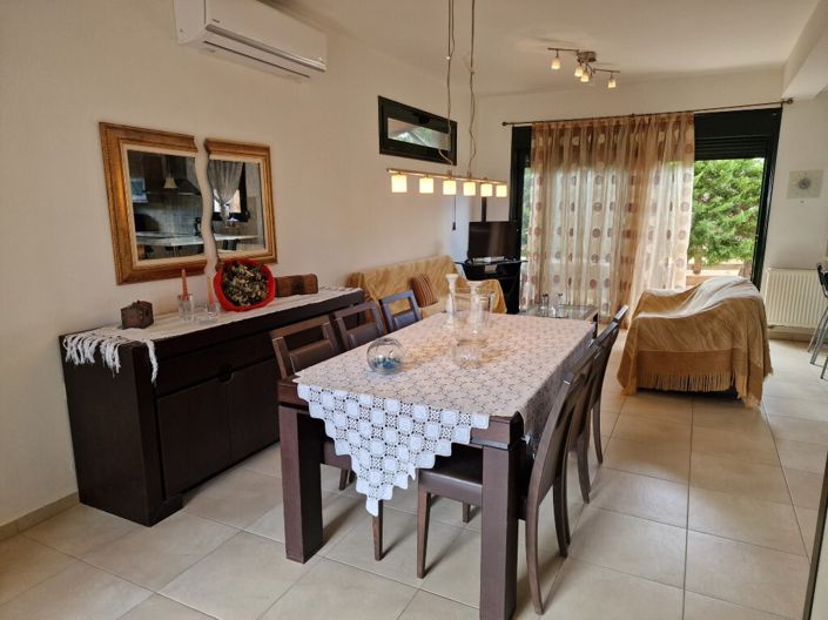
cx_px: 414
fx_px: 550
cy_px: 310
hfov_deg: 74.0
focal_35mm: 23
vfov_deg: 58.8
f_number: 1.8
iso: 200
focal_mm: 6.4
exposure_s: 1/180
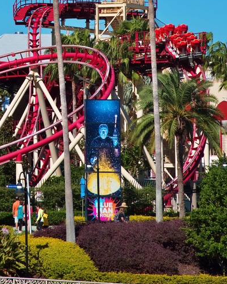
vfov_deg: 6.6
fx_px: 2453
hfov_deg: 5.3
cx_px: -5
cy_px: -55
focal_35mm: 292
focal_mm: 120
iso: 100
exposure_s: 1/400
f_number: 10
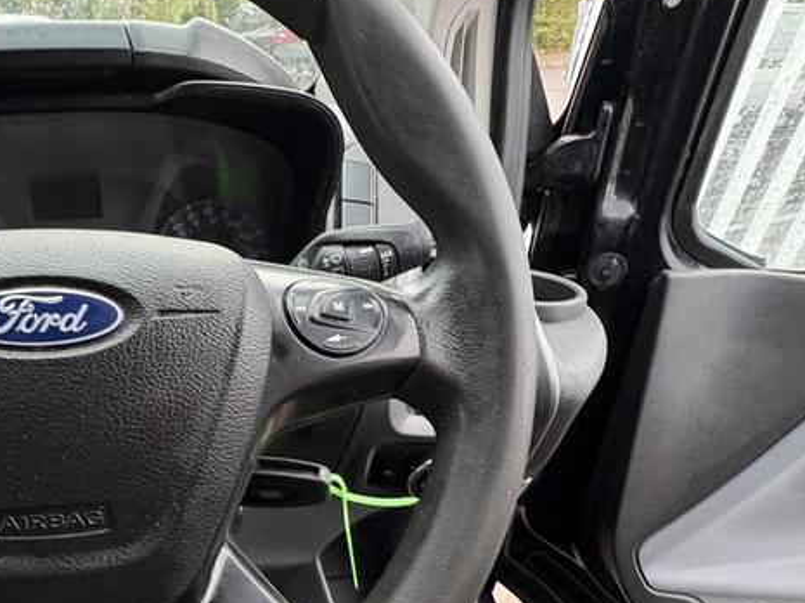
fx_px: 627
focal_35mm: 27
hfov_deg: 61.7
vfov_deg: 49.4
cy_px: 445
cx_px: 201
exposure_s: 1/99
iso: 200
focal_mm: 2.22
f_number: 2.2
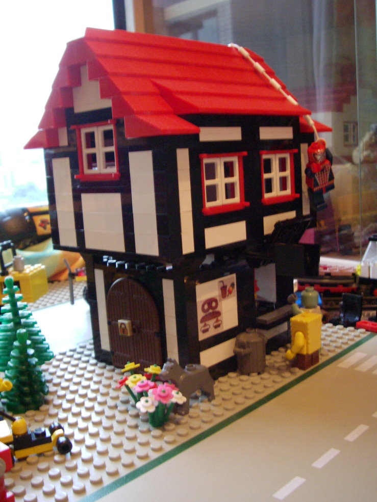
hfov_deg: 37.7
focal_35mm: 38
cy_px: 251
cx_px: 188
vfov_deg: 49.0
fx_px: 552
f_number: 3.3
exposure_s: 1/6
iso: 400
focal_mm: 6.3
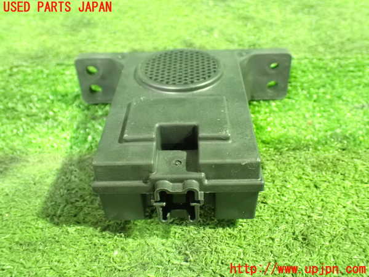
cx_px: 184
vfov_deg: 44.2
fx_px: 341
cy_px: 138
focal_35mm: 32
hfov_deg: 56.8
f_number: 2.4
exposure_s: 1/15
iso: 1600
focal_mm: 5.79
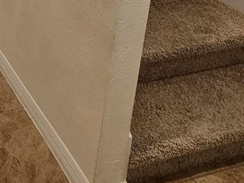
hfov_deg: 28.2
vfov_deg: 21.1
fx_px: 367
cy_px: -128
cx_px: -96
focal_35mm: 52
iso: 125
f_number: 2.2
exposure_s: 1/60
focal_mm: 2.2
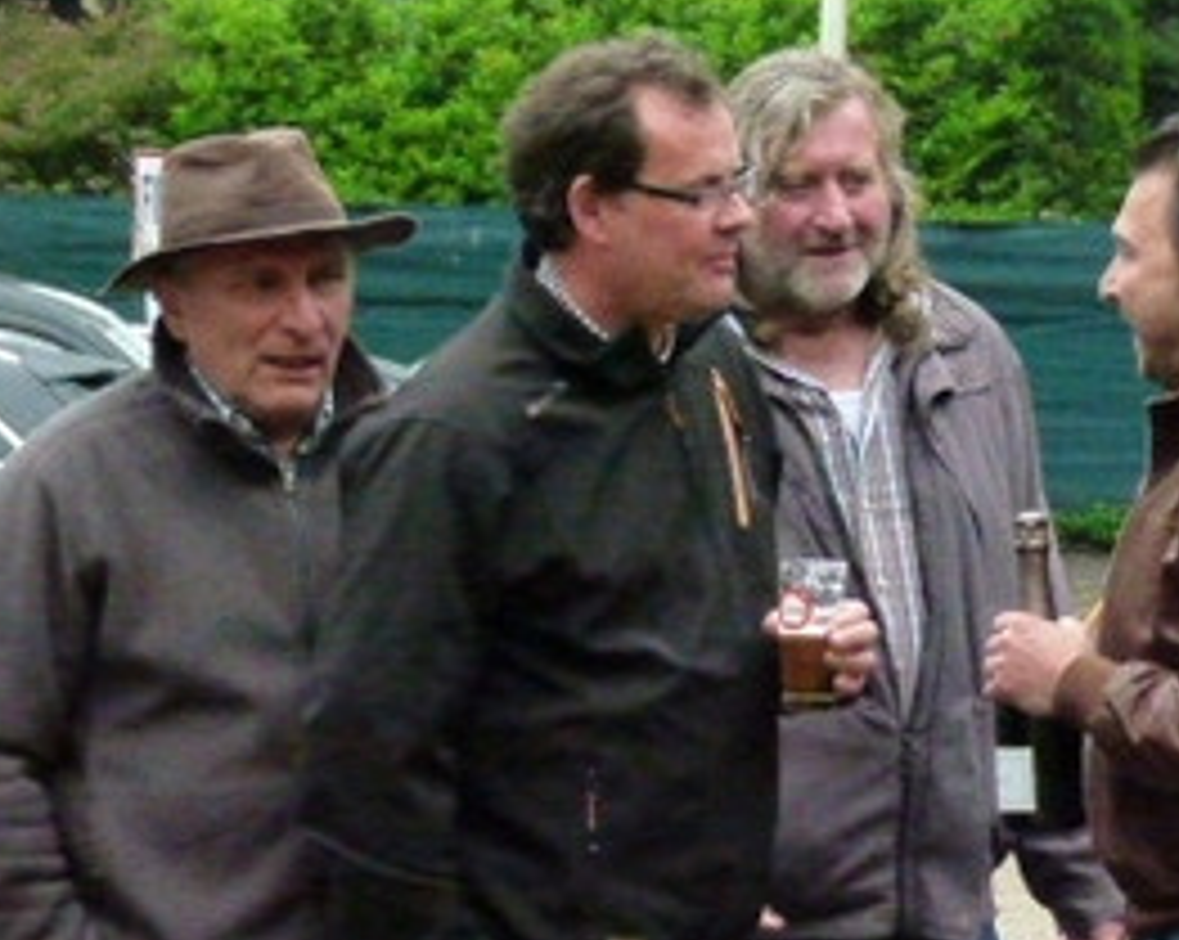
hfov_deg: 8.2
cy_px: 837
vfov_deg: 6.6
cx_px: 990
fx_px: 8191
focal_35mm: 235
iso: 1250
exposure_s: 1/125
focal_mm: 18.9
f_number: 3.5
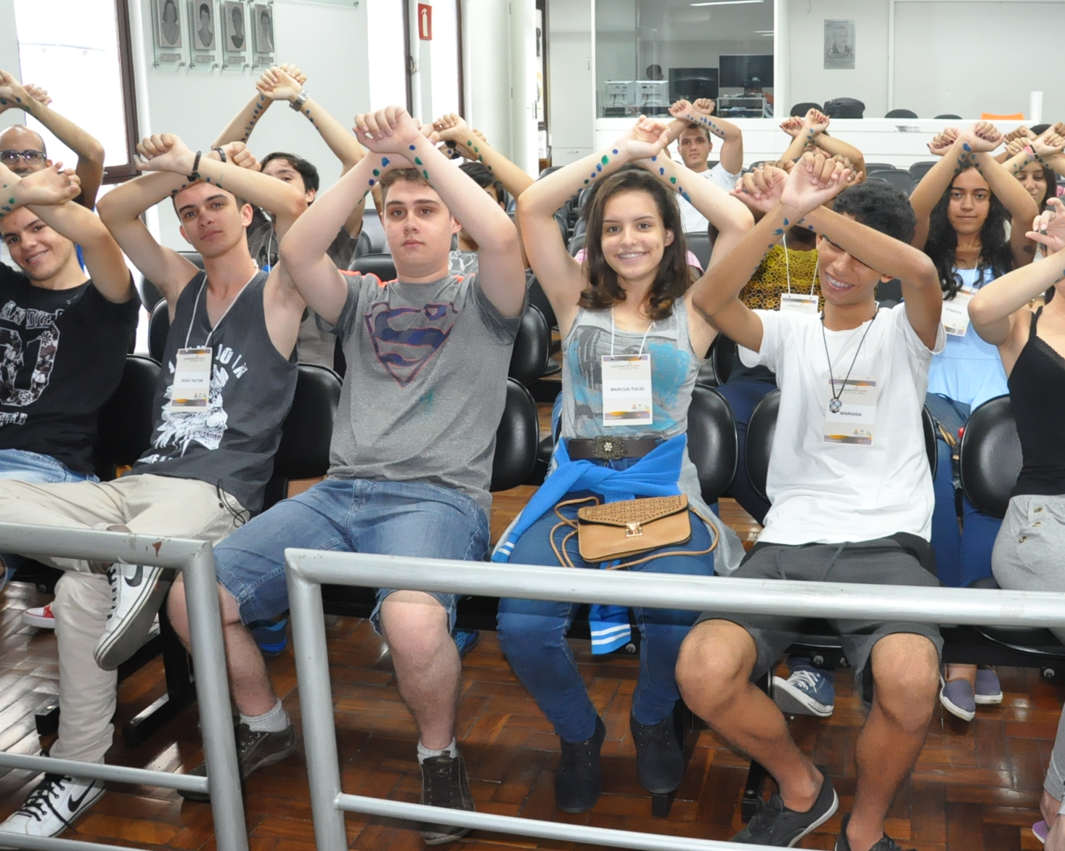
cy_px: 338
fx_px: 1166
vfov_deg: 39.9
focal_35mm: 37
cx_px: 695
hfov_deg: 48.4
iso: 2000
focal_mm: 18
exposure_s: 1/80
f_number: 5
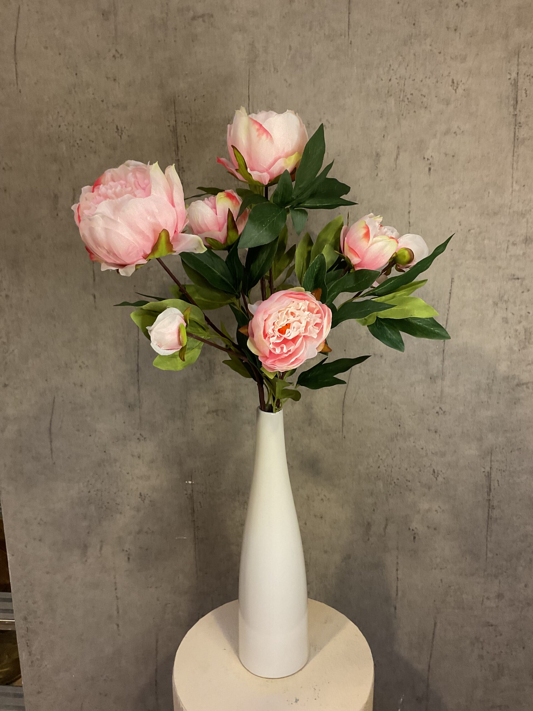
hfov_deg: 48.2
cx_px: 266
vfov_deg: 61.7
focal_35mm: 29
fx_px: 595
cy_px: 356
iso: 125
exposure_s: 1/50
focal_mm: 3
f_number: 1.8
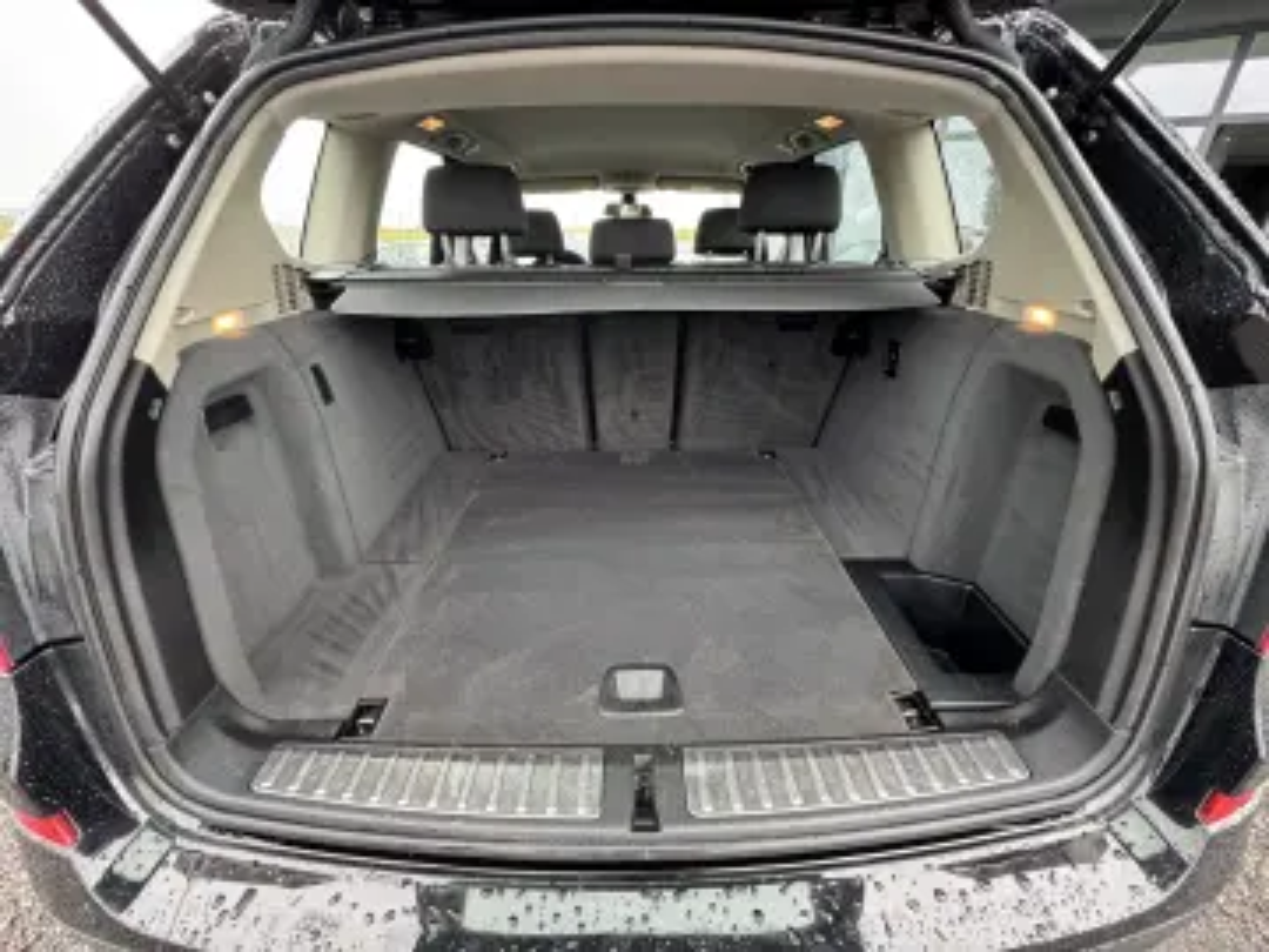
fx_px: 513
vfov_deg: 85.7
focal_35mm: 14
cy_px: 476
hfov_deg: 102.1
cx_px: 634
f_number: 2.2
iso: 320
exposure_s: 1/89
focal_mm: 2.22
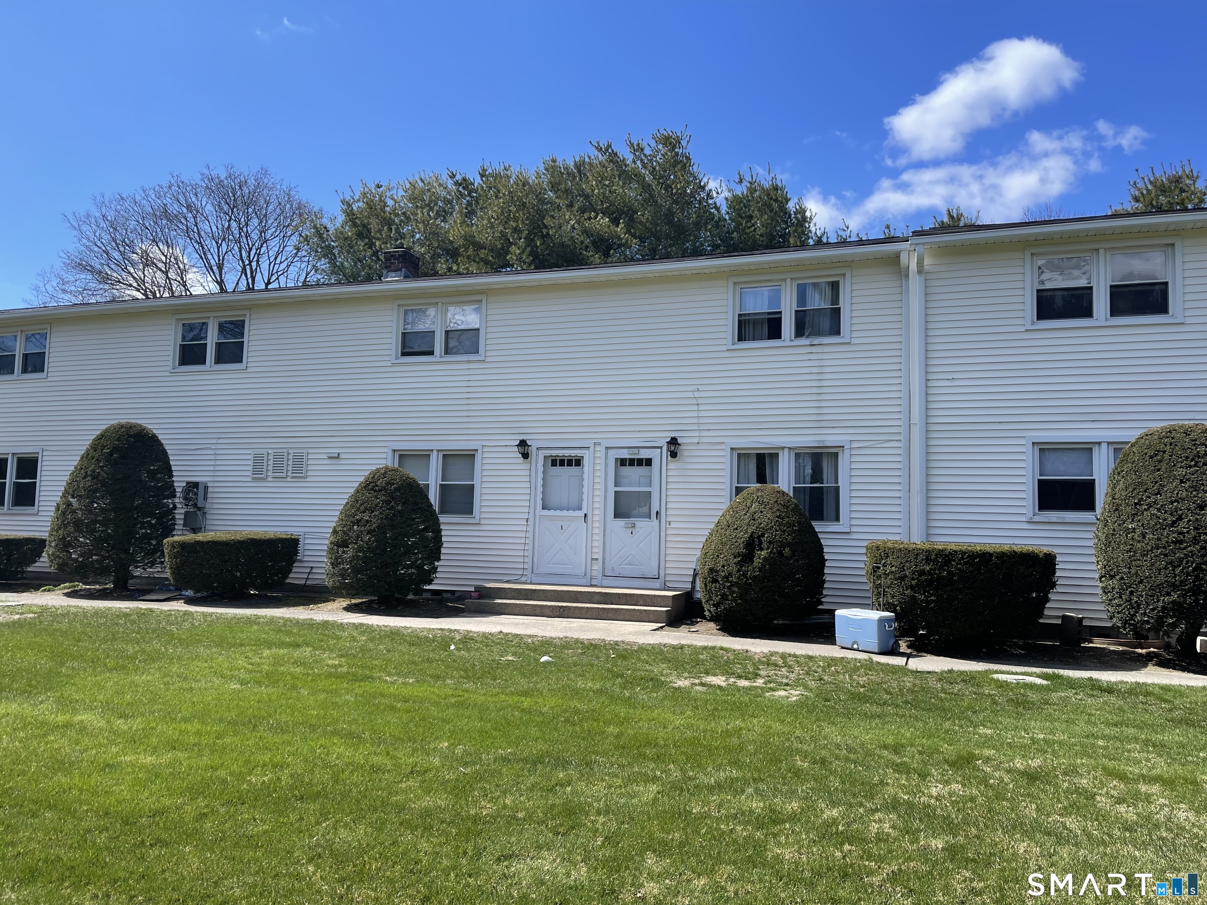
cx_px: 604
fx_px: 872
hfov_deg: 69.4
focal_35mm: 25
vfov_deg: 54.9
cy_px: 452
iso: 32
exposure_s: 1/2203
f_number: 1.6
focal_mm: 5.1
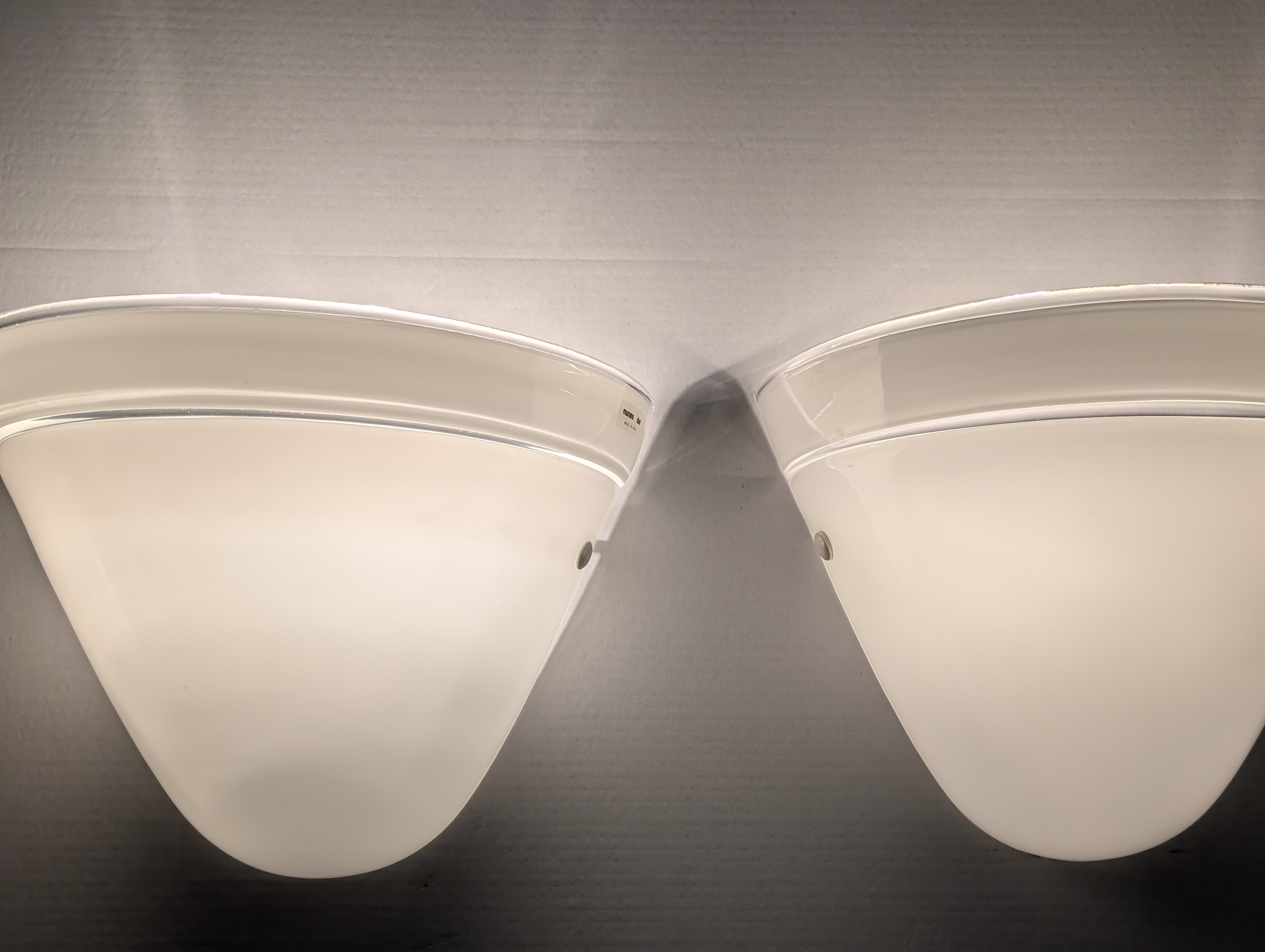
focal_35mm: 32
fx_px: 1171
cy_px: 613
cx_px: 745
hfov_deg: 56.4
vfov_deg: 43.8
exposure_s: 1/100
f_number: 1.68
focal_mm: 6.9
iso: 16
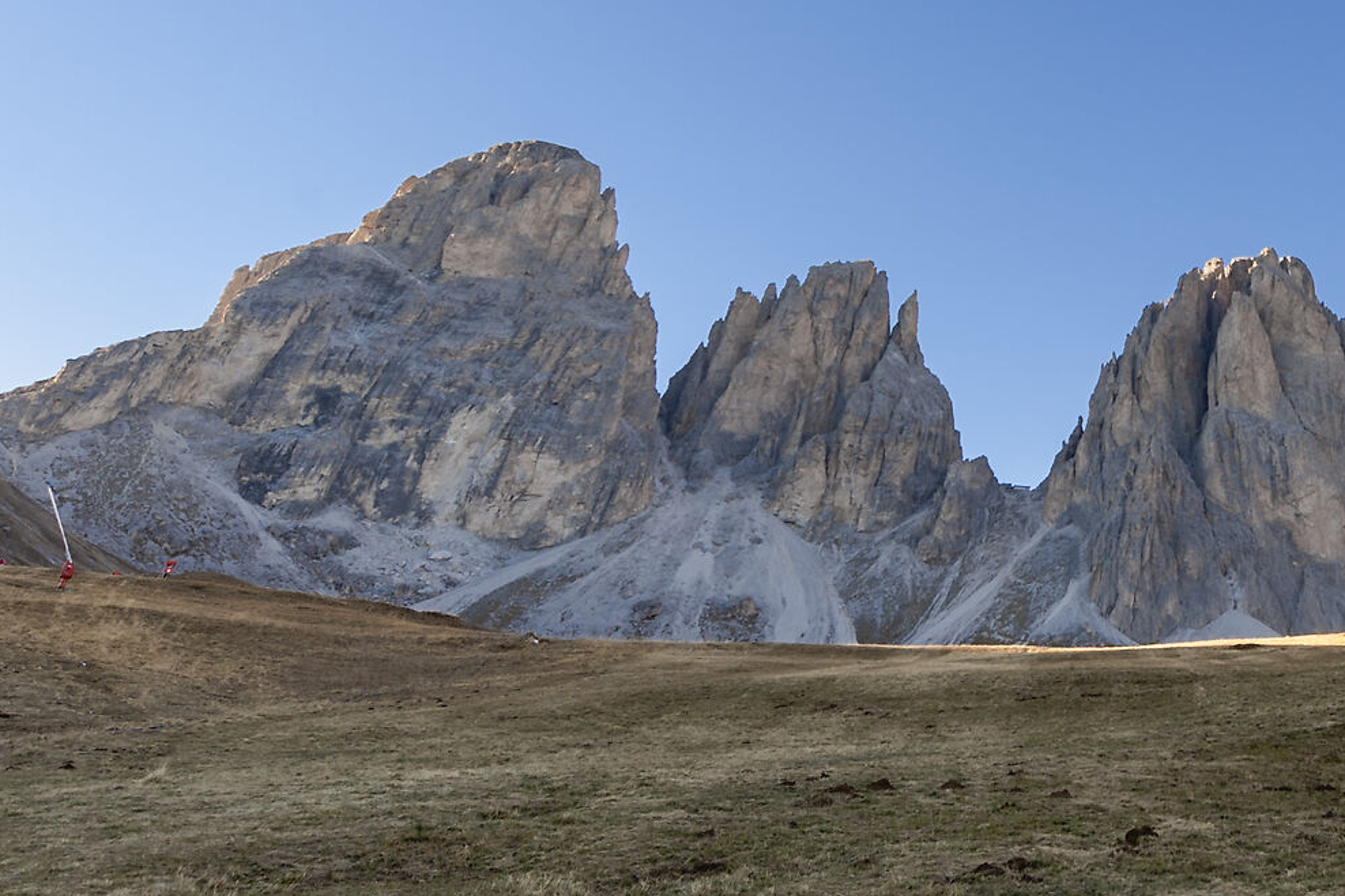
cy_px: 92
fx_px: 1270
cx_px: 1228
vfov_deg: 36.5
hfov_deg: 49.3
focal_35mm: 34
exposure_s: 1/100
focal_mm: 14
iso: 200
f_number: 8
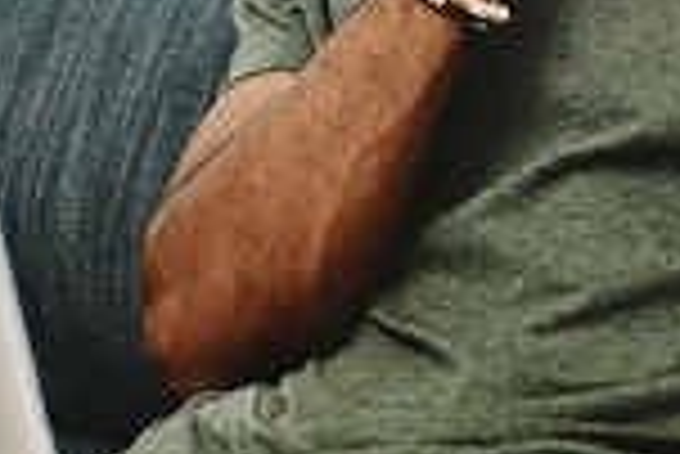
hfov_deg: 12.2
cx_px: 732
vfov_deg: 8.3
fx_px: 3139
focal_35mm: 166
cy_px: 49
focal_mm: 35
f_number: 2
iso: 400
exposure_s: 1/160
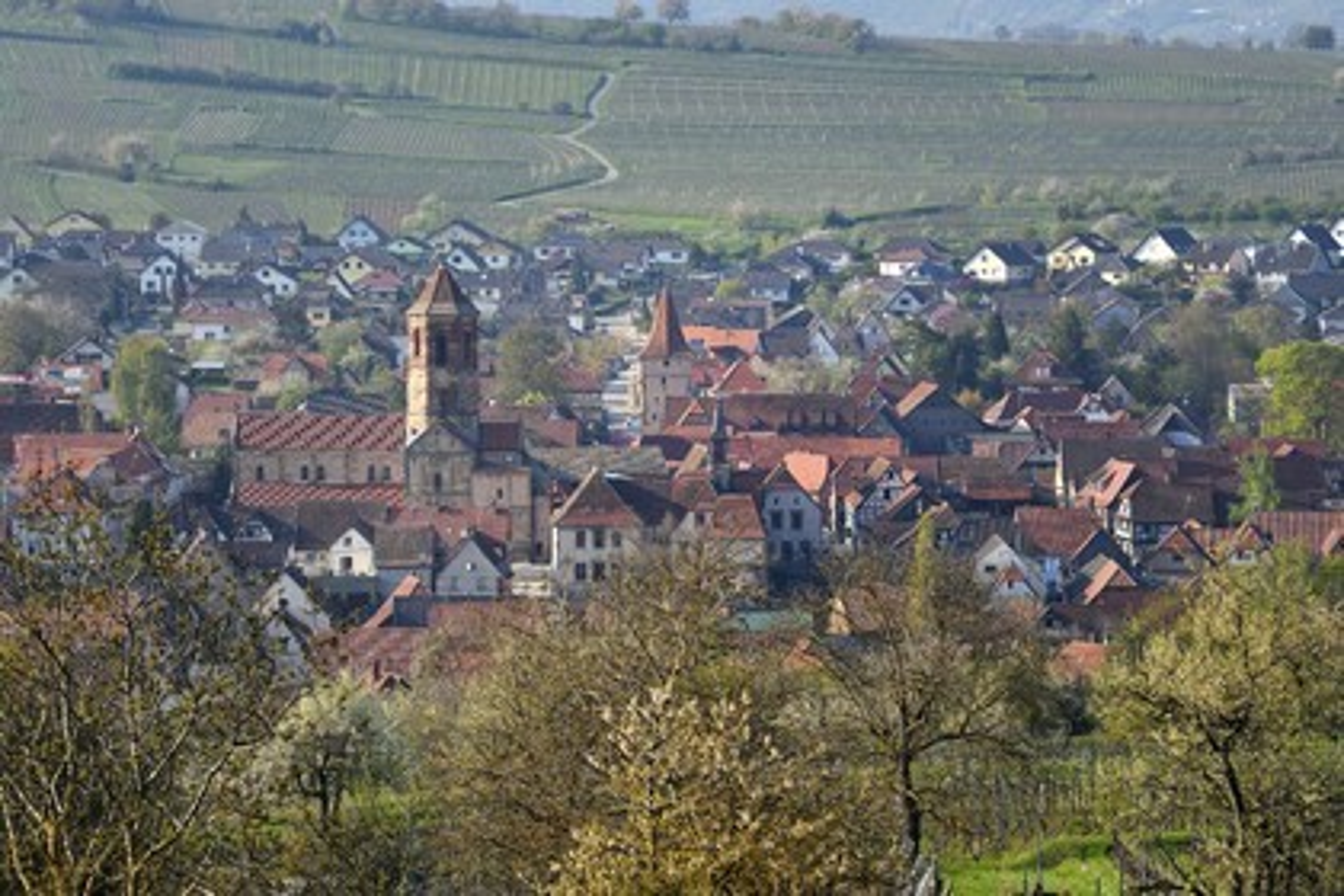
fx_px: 7466
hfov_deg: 10.3
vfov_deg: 6.9
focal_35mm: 200
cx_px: 672
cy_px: 448
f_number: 8
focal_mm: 200
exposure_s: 1/320
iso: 200
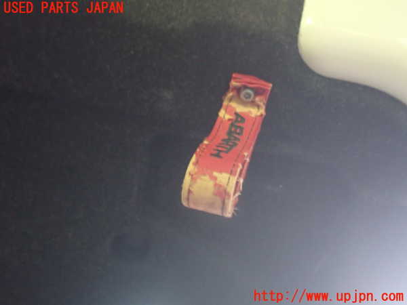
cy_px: 152
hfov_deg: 38.2
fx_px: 588
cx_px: 204
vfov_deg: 29.1
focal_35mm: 50
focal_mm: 9.01
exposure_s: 1/13
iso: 800
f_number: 3.2
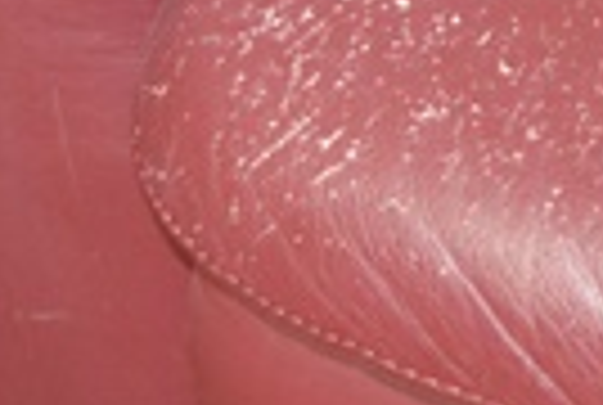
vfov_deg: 5.8
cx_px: 904
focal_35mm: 234
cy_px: -180
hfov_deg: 8.6
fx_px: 3932
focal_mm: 35
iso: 3200
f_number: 5
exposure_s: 1/60
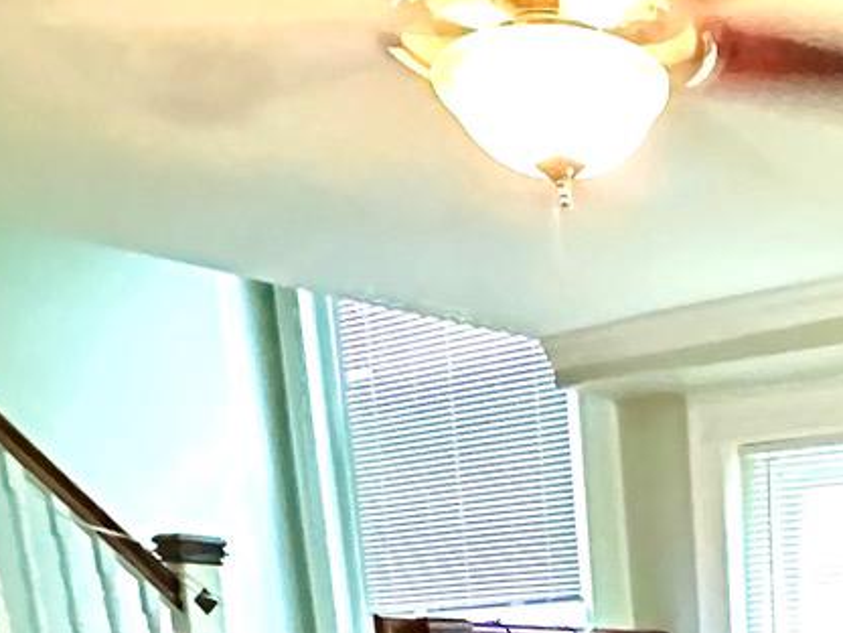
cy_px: 1282
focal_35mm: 69
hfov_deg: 25.3
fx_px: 1680
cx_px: 1013
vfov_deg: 16.2
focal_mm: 2.22
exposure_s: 1/30
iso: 1600
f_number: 2.2
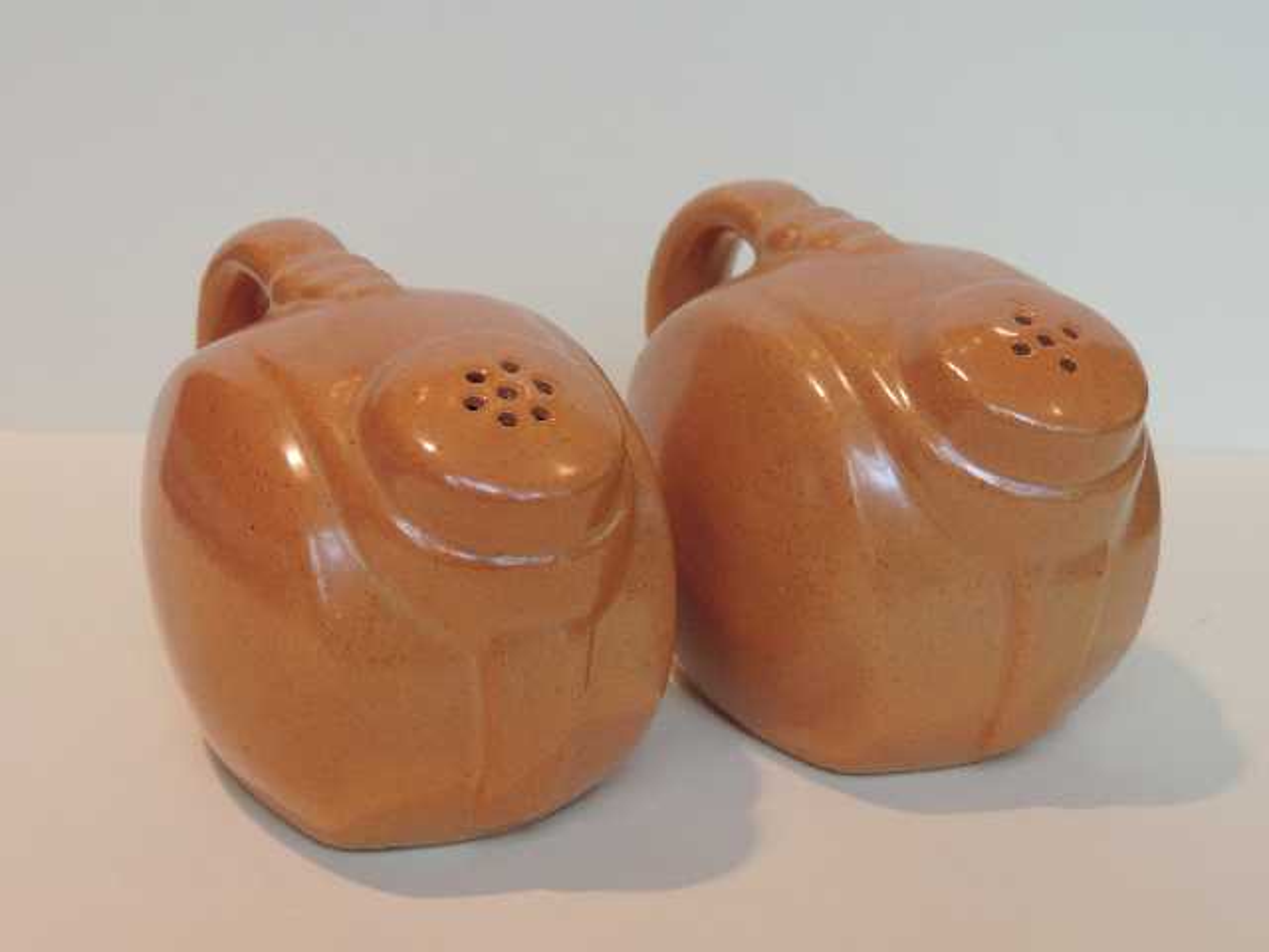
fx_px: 2566
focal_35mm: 70
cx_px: 634
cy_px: 476
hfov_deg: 27.8
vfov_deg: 21.0
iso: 400
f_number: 3.9
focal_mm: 12.4
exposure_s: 1/30
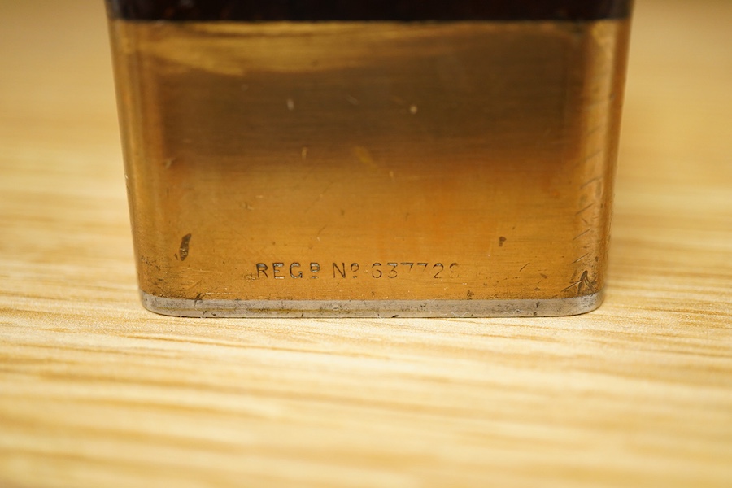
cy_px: 244
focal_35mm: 45
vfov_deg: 29.9
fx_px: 915
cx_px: 366
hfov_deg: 43.6
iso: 1250
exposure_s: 1/125
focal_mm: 30
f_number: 3.5
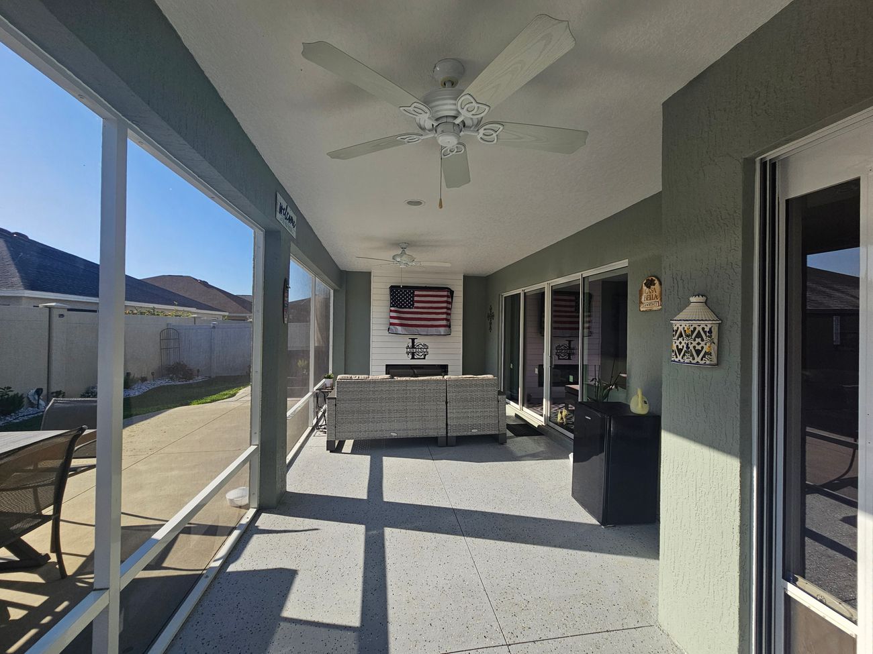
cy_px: 327
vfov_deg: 89.9
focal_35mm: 13
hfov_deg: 106.2
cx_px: 436
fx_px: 328
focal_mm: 2.2
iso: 50
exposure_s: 1/857
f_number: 2.2
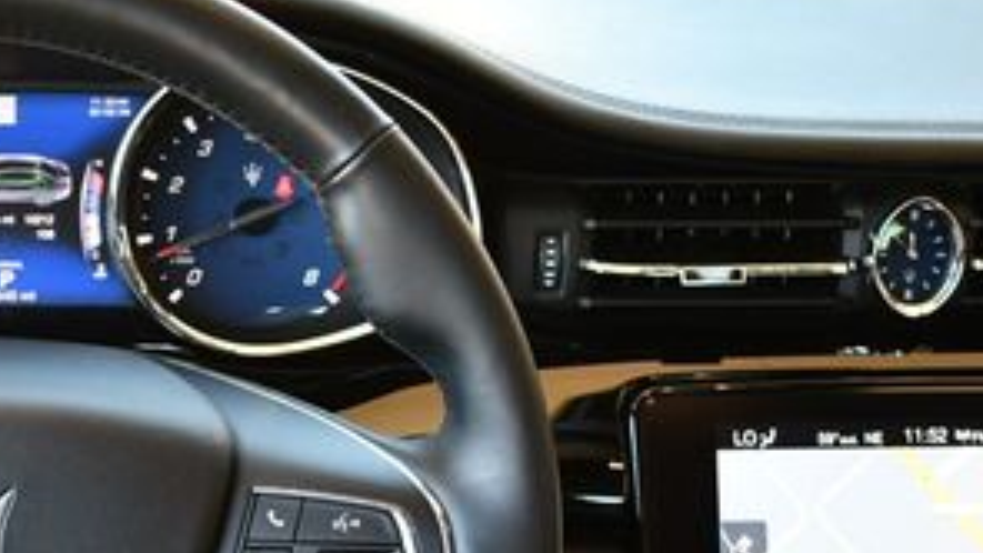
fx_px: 2138
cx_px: 320
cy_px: 576
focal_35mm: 82
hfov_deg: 25.7
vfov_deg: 14.5
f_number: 3.5
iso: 800
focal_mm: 18
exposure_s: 1/160
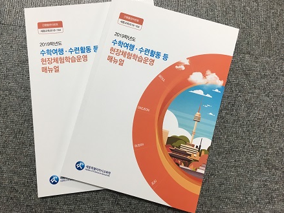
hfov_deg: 55.1
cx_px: 123
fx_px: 271
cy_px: 98
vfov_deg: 43.0
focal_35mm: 33
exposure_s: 1/30
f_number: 2.2
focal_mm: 4.15
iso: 64
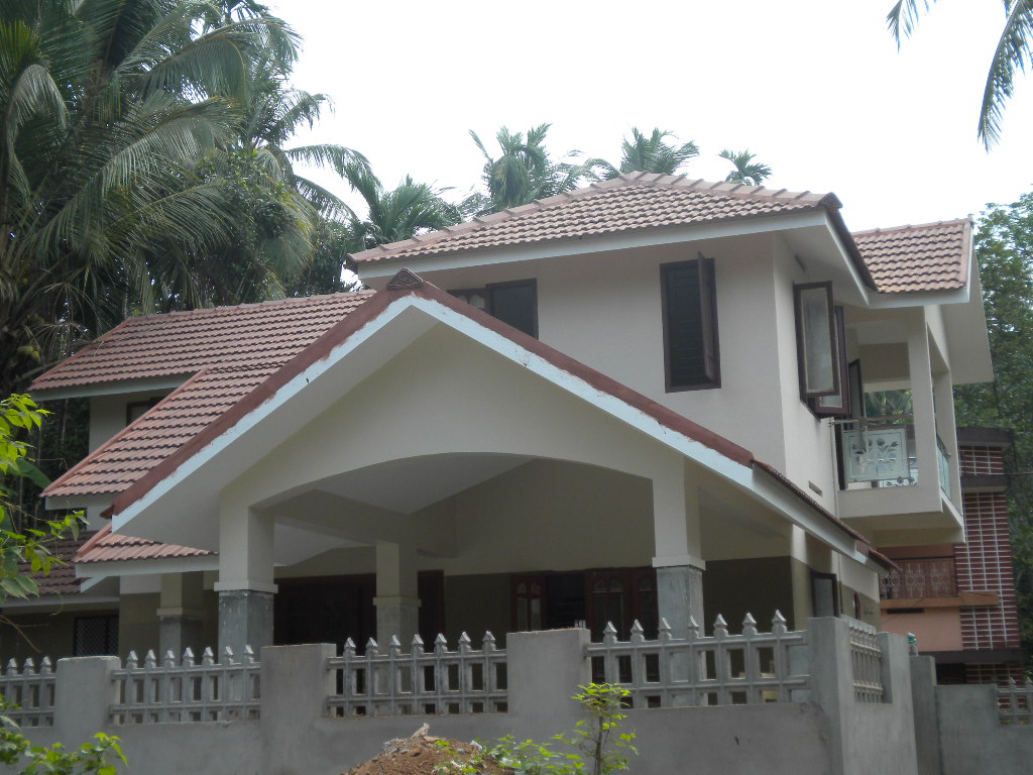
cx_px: 516
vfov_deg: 28.0
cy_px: 388
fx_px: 1552
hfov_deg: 36.8
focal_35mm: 52
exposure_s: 1/200
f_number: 5.6
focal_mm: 9.3
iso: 113
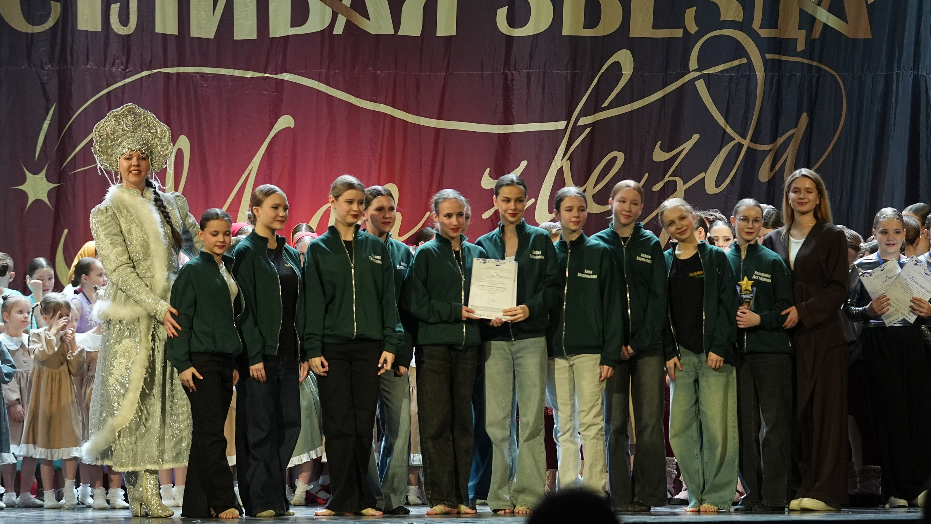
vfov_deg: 8.7
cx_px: 463
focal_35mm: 139
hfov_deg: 15.5
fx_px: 3432
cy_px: 234
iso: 2500
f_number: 2.8
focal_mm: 88
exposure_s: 1/400
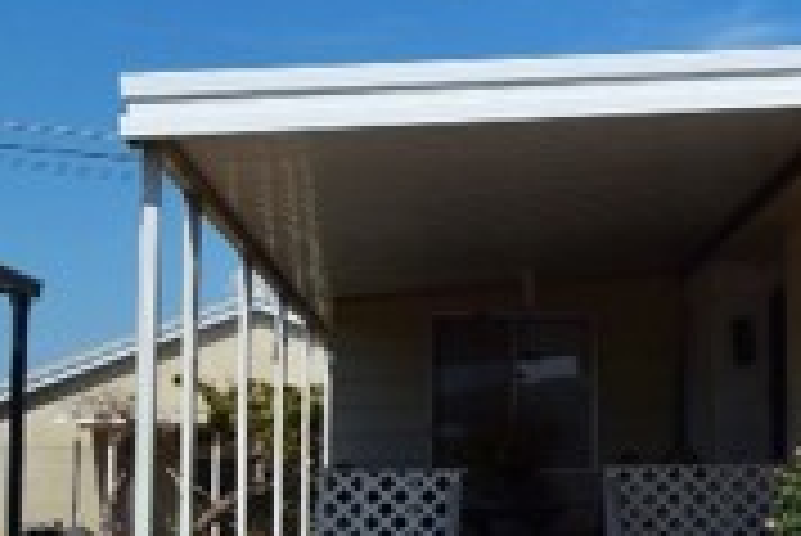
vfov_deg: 14.9
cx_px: 1332
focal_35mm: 92
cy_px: 252
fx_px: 2044
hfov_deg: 18.5
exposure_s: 1/640
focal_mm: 17
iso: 200
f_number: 11
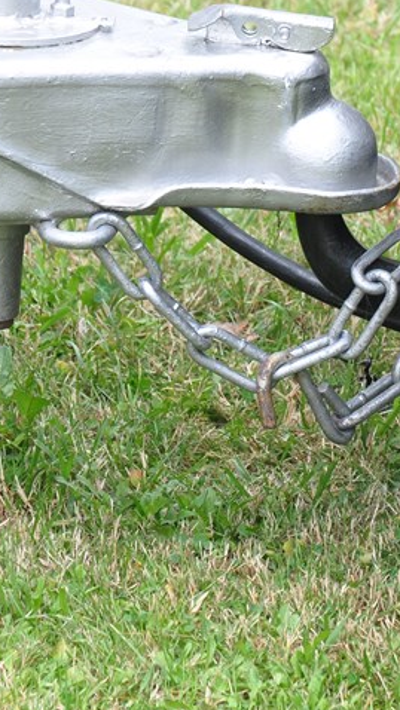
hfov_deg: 3.6
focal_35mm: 336
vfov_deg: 6.4
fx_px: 6333
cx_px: 168
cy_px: 212
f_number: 5.6
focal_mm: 100
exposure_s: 1/100
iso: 400
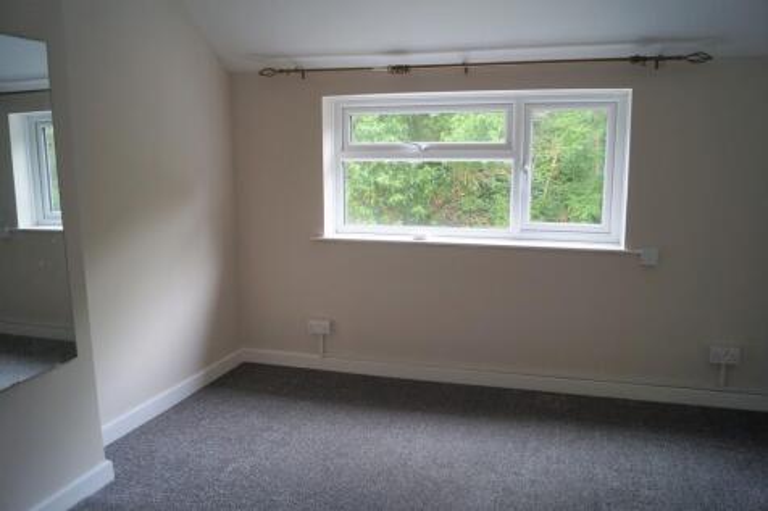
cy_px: 256
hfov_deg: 67.4
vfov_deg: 47.9
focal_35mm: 27
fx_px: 576
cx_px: 384
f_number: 4
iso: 200
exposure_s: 1/60
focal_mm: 18
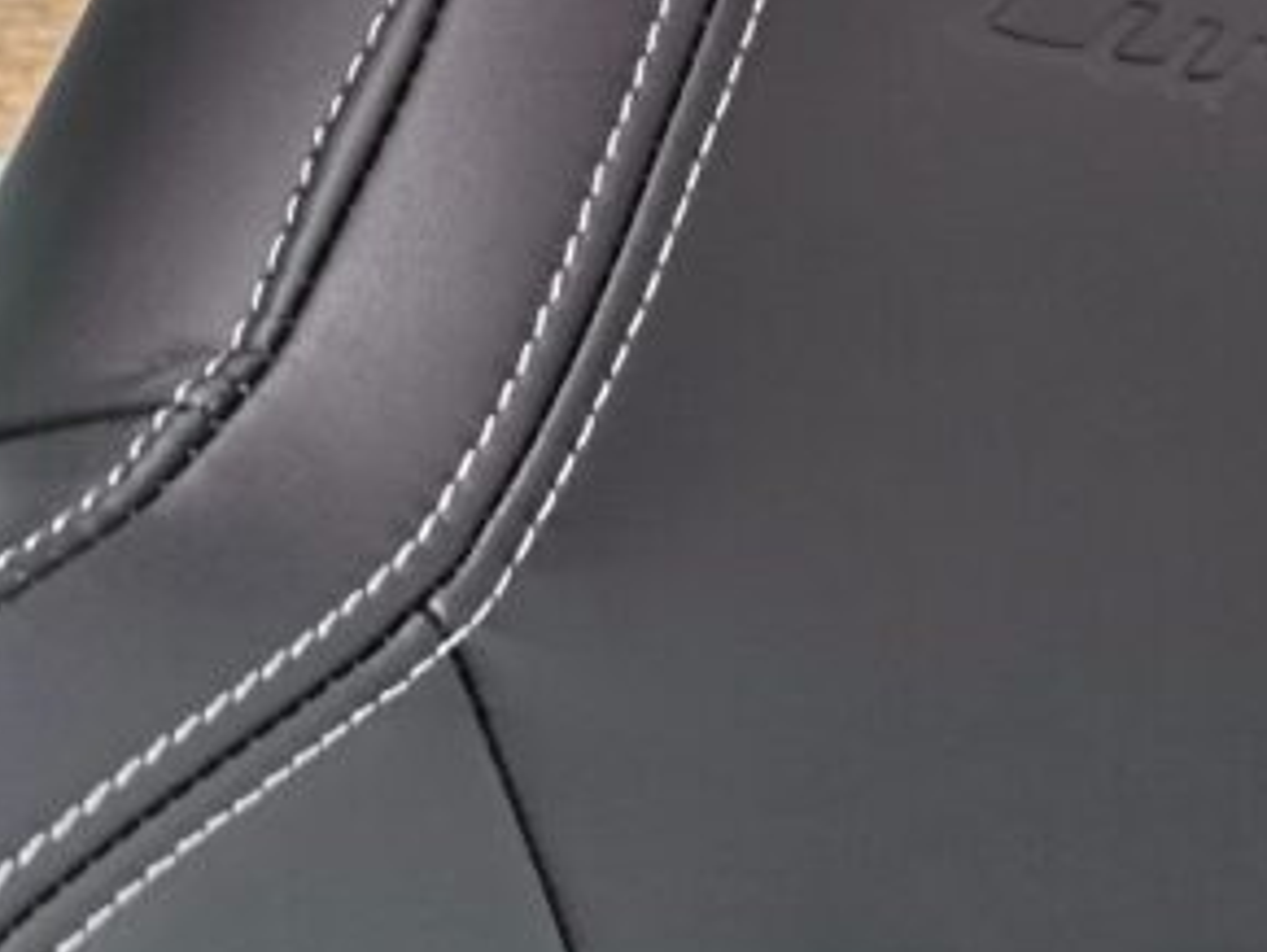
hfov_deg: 14.1
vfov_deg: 12.4
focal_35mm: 119
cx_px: 2482
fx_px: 4359
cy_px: 135
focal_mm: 5.58
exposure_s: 1/100
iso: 64
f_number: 1.8
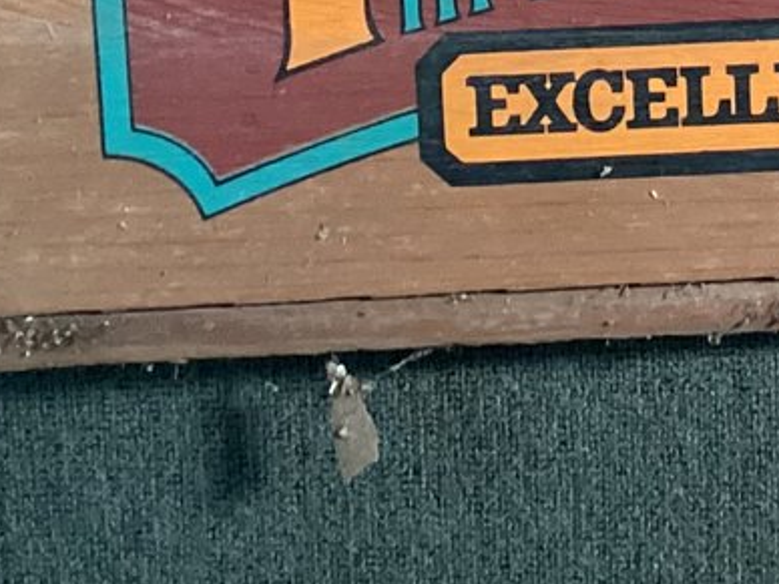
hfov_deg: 15.8
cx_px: 848
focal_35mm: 121
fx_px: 2723
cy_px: -408
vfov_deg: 11.5
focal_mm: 3.3
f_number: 2.4
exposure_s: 1/40
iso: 250
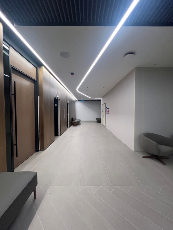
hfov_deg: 89.9
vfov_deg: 106.2
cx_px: 86
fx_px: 87
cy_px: 115
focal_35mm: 13
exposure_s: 1/120
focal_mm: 1.57
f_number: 1.8
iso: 200
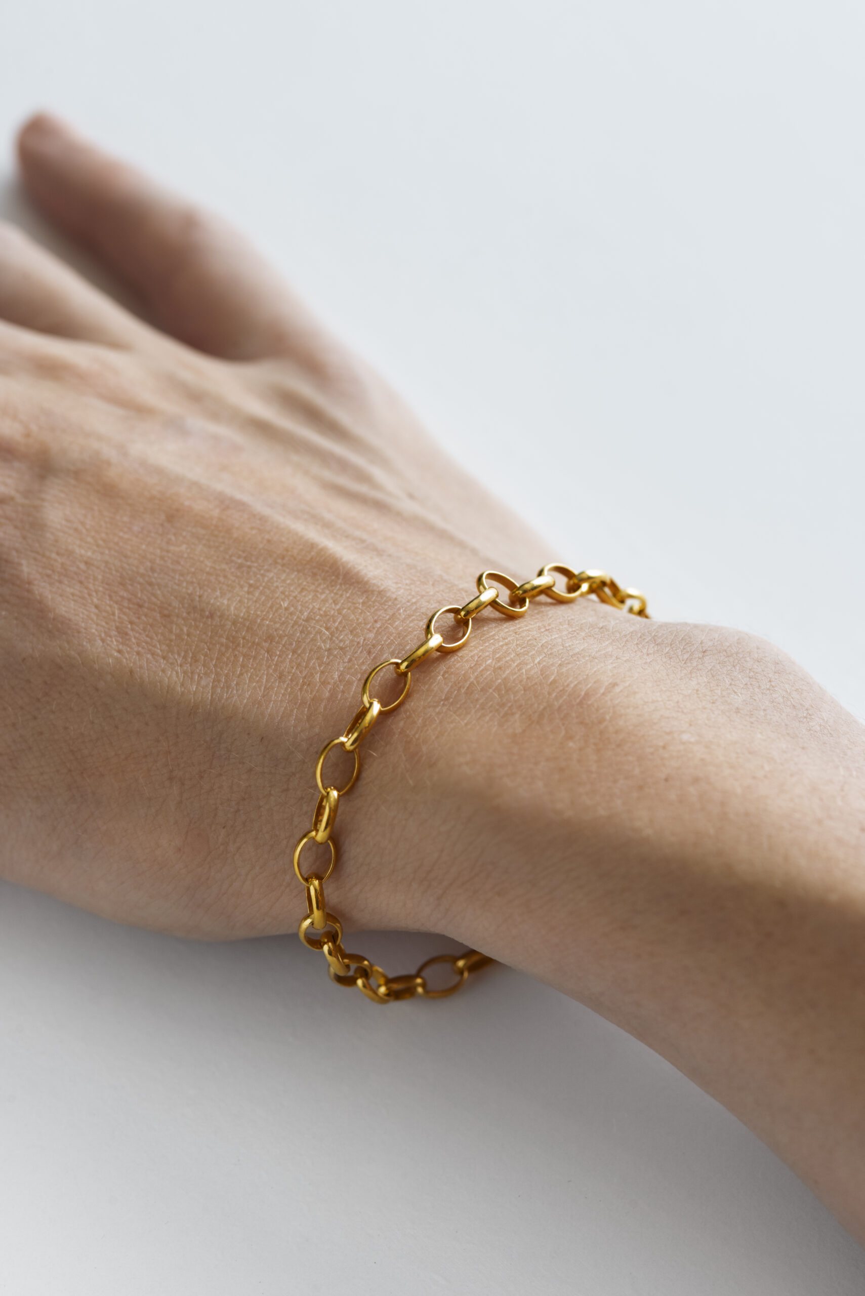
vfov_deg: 19.4
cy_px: 648
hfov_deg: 13.1
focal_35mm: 105
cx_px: 432
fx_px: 3781
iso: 800
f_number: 11
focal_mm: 105
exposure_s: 1/125
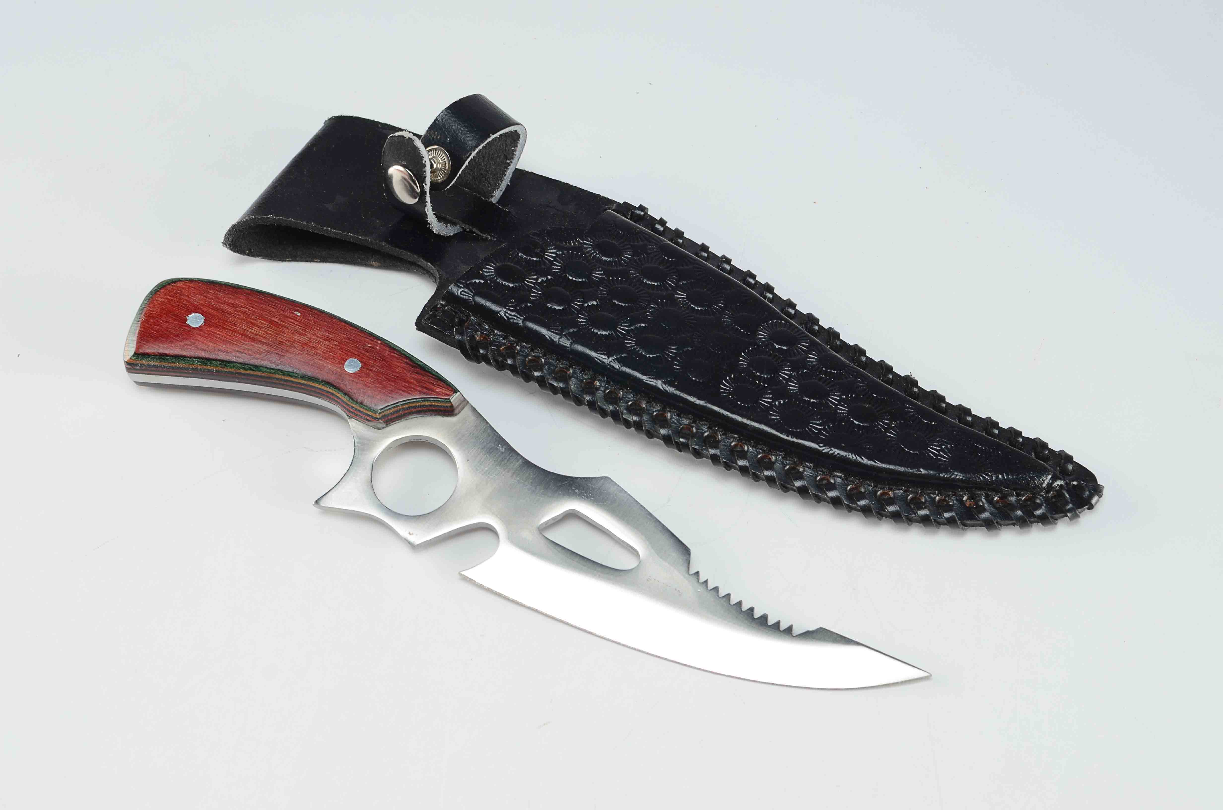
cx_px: 612
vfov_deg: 23.7
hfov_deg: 35.1
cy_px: 405
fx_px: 1932
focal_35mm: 57
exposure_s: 1/80
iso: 100
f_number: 10
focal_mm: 38
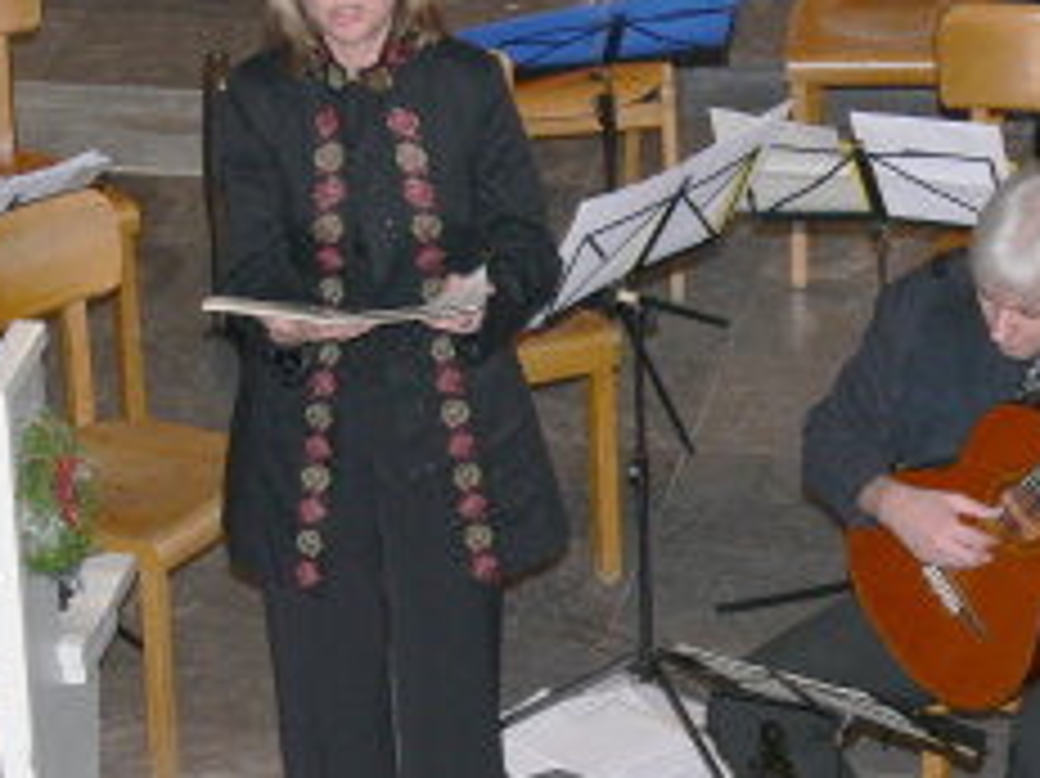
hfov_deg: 9.0
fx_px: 6576
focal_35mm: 219
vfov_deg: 6.8
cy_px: 519
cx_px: 714
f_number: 4
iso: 100
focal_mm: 24.3
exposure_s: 1/30
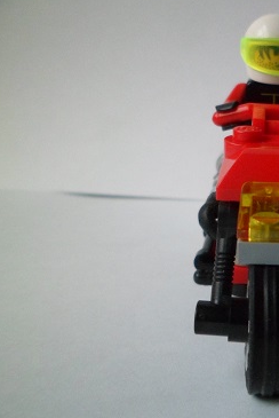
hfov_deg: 33.6
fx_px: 429
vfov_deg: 51.8
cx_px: 264
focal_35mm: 37
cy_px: 211
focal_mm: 4.9
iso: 400
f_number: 3.3
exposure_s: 1/45
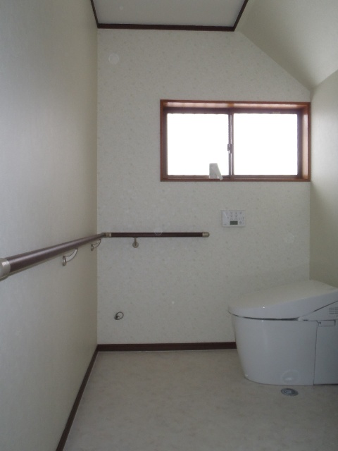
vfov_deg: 63.4
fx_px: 365
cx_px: 169
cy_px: 226
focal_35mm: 28
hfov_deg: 49.7
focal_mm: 5
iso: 100
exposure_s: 1/30
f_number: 3.5
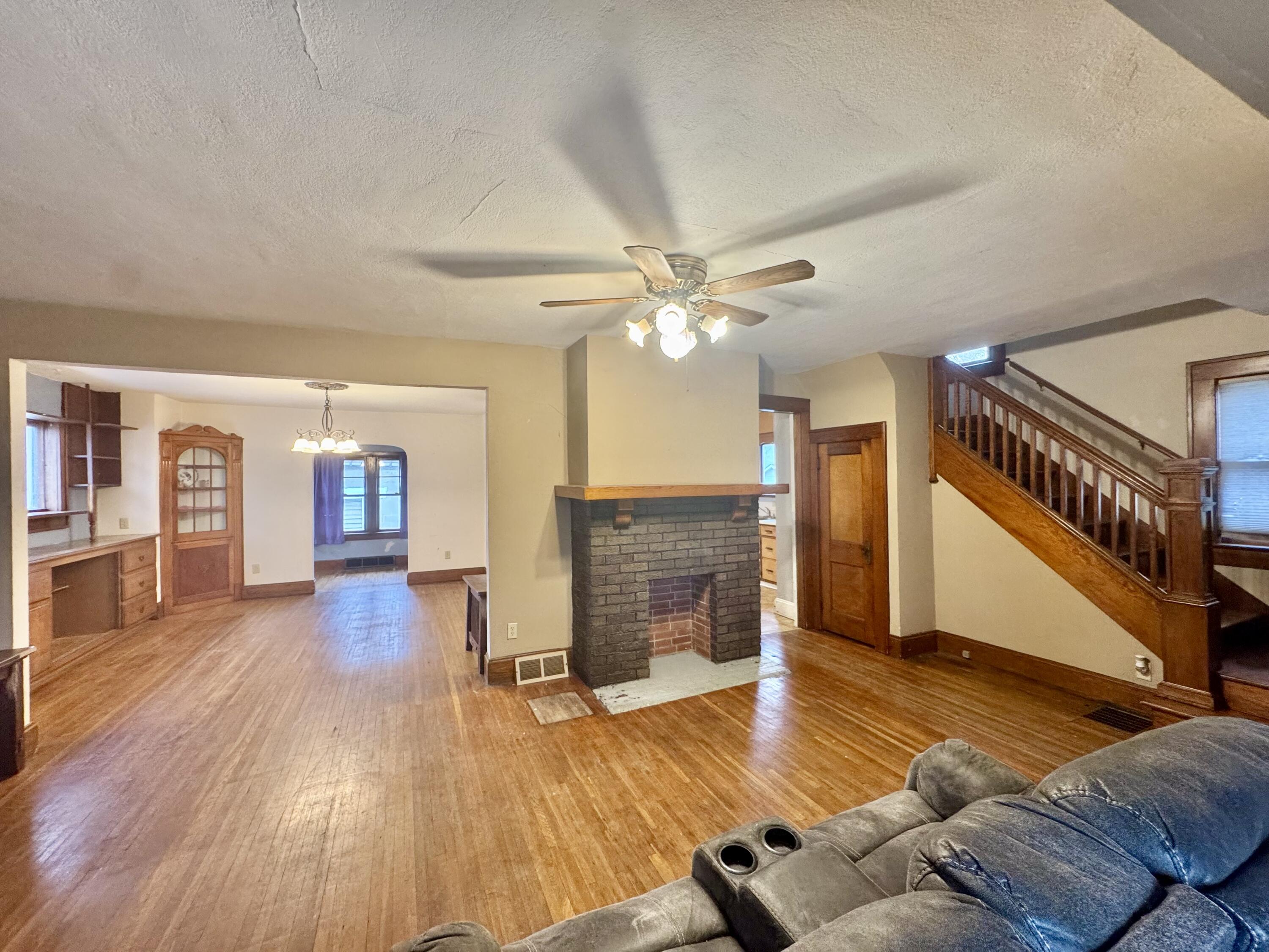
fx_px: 513
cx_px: 634
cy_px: 476
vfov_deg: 85.7
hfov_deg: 102.1
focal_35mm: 14
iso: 250
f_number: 2.2
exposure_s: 1/60
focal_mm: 2.22
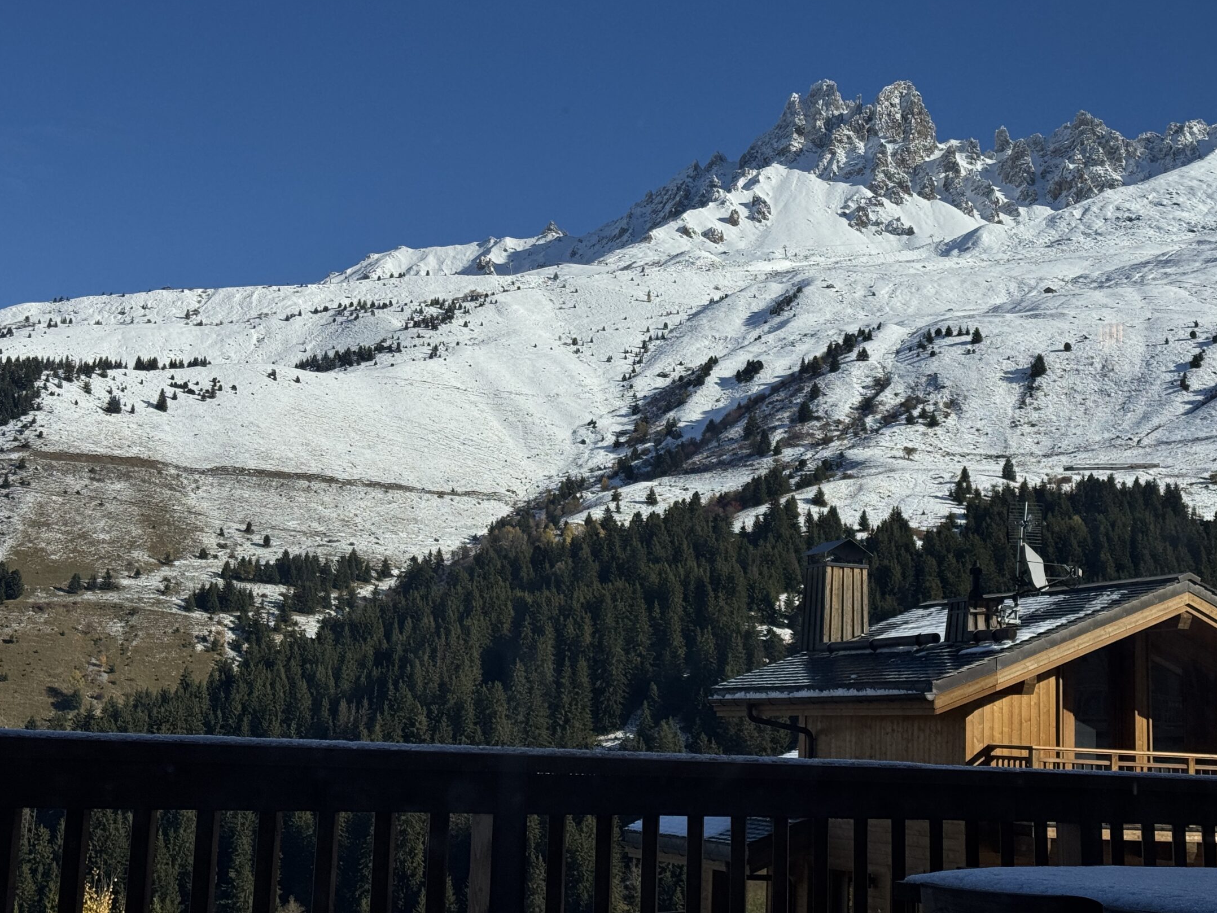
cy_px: 425
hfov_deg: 33.7
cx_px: 717
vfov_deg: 25.7
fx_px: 2004
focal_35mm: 57
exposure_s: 1/9009
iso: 80
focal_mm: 6.76
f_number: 1.78
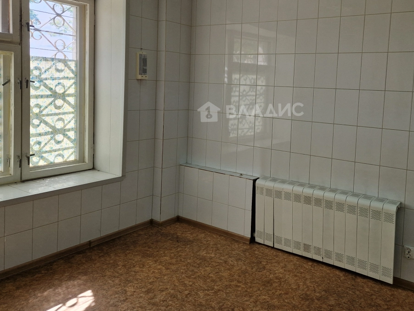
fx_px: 383
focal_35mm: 32
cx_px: 251
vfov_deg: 43.7
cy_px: 110
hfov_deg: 56.3
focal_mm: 5.4
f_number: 1.8
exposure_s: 1/171
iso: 50
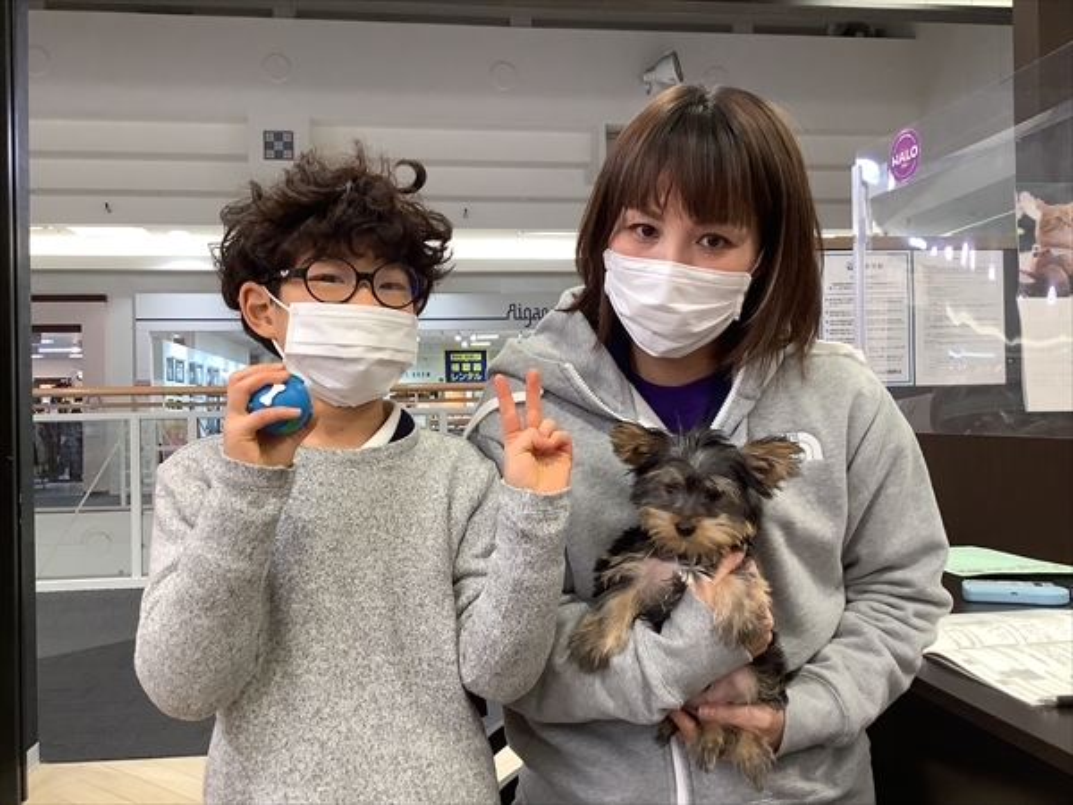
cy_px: 402
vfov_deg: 45.4
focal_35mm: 31
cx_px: 536
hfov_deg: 58.4
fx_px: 961
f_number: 2.4
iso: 100
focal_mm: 3.3
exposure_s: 1/60
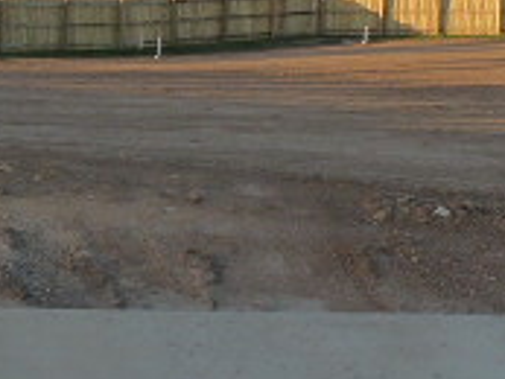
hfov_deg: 19.2
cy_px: 20
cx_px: 26
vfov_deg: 14.6
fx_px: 1460
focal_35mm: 100
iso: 160
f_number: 4
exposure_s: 1/250
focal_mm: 4.8
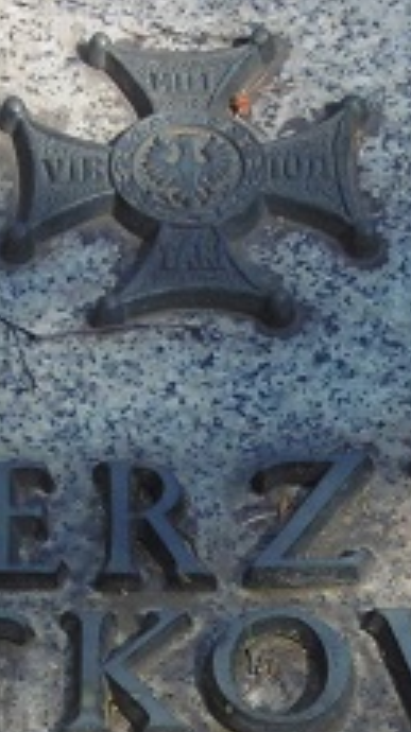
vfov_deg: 12.8
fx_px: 3165
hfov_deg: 7.4
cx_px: 198
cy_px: 920
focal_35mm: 163
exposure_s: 1/250
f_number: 3.8
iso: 100
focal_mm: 7.7
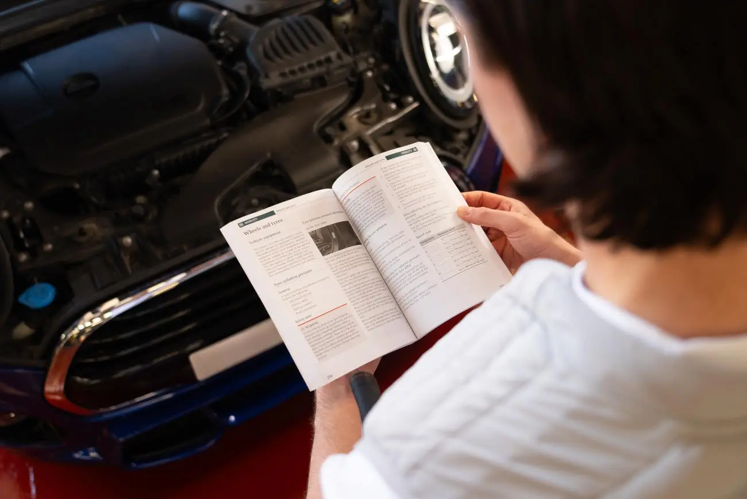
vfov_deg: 38.9
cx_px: 374
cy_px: 250
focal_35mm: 34
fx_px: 706
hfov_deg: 55.8
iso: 1000
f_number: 4
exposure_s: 1/200
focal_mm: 34
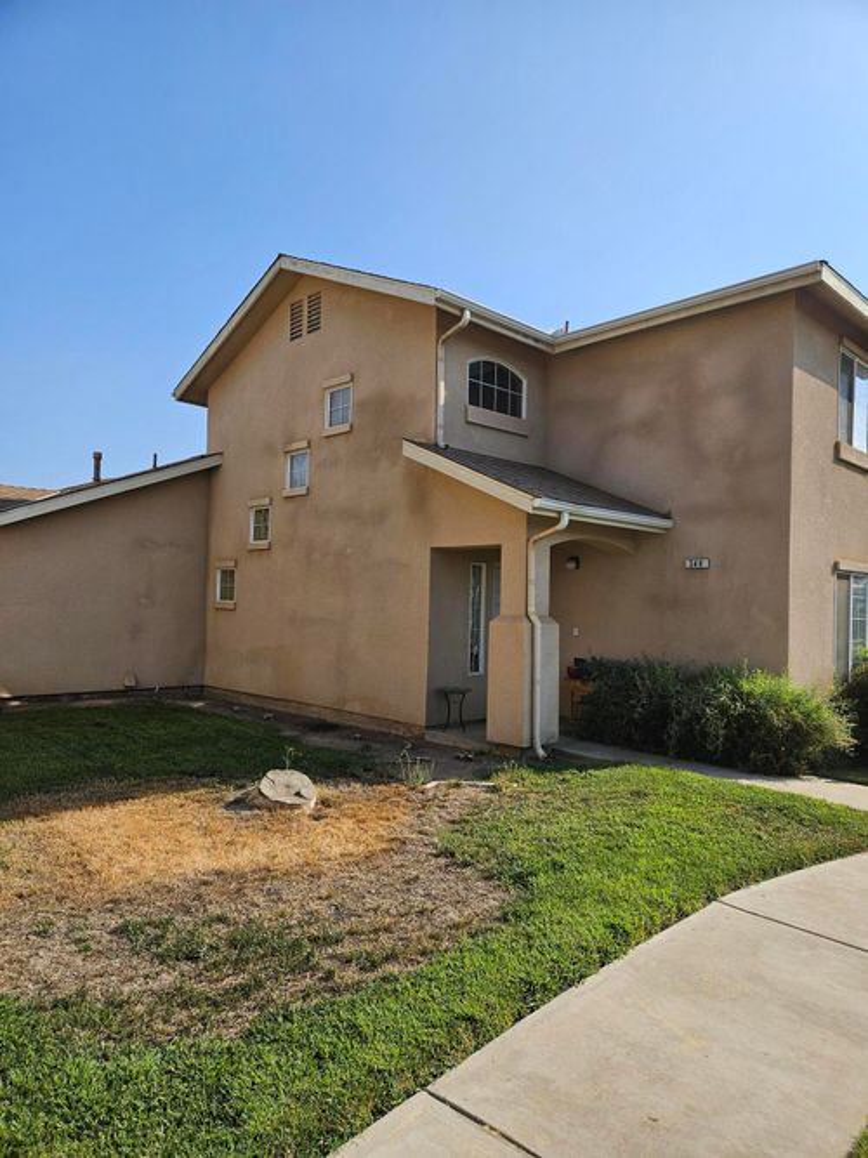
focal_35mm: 23
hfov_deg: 58.9
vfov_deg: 73.9
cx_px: 434
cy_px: 579
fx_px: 769
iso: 25
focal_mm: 5.4
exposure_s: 1/1889
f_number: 1.8
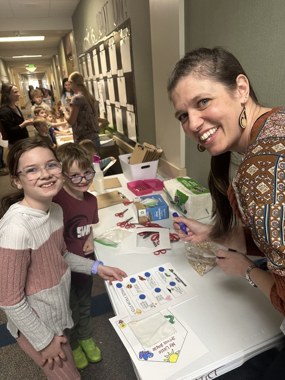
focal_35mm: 24
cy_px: 190
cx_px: 142
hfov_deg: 56.8
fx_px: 263
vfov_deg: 71.6
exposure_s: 1/60
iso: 250
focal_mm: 6.86
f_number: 1.78
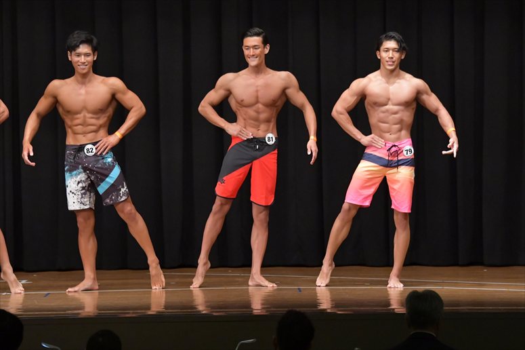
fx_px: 2944
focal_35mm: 202
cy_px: 175
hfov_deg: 10.2
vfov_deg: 6.8
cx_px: 262
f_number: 5.6
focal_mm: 135
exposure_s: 1/400
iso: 6400
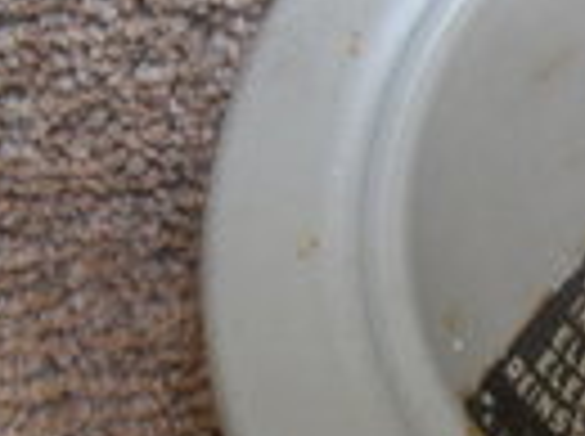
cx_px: 837
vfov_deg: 13.4
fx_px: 1822
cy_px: 454
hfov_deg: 16.8
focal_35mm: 108
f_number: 3.2
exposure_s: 1/15
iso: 240
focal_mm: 6.3
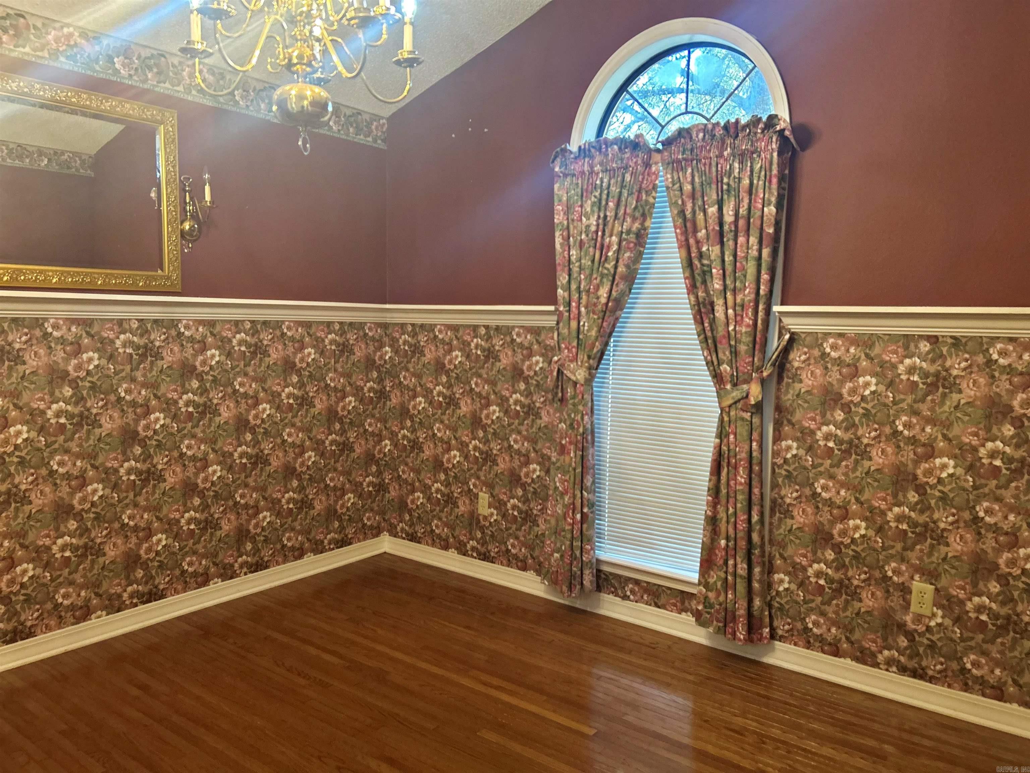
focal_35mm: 26
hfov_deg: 67.3
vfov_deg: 53.1
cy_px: 386
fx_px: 774
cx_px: 515
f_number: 1.5
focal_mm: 5.7
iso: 100
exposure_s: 1/120
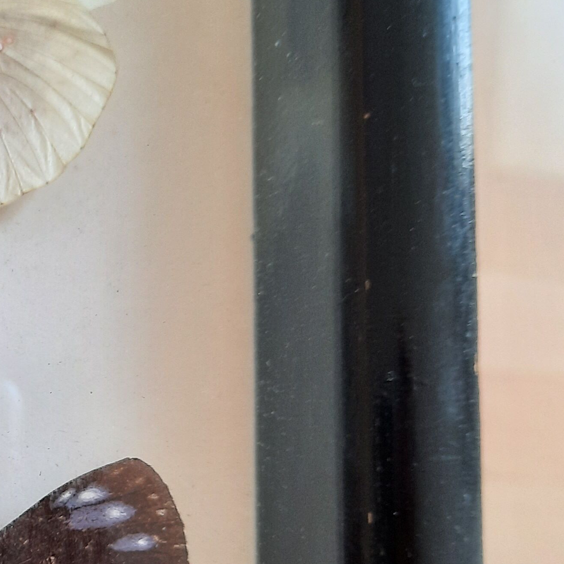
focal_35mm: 67
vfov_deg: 25.6
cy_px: 385
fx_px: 1235
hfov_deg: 24.0
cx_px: -59
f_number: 2
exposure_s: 1/50
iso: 40
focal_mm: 4.6
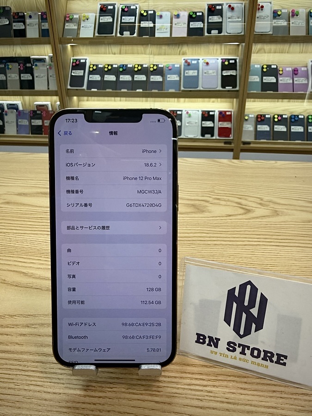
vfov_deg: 71.6
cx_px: 156
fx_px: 288
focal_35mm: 24
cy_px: 208
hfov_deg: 56.8
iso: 80
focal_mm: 2.22
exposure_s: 1/120
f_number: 2.2
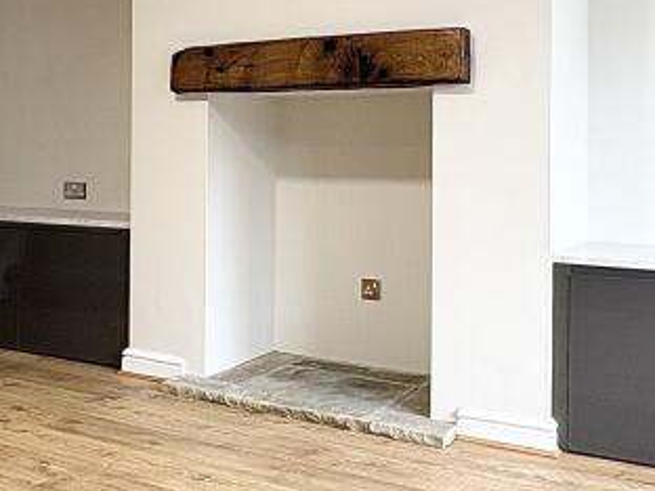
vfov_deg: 31.2
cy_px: 155
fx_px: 870
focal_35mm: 46
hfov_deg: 41.0
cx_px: 252
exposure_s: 1/50
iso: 160
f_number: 2.2
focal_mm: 2.22
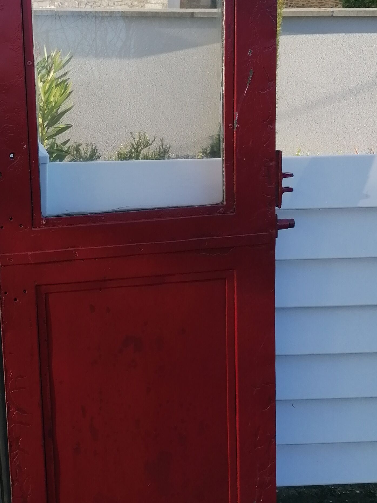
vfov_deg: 33.1
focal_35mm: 58
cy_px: 205
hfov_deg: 24.1
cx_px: -5
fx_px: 842
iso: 50
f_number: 1.8
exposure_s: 1/600
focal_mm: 4.75
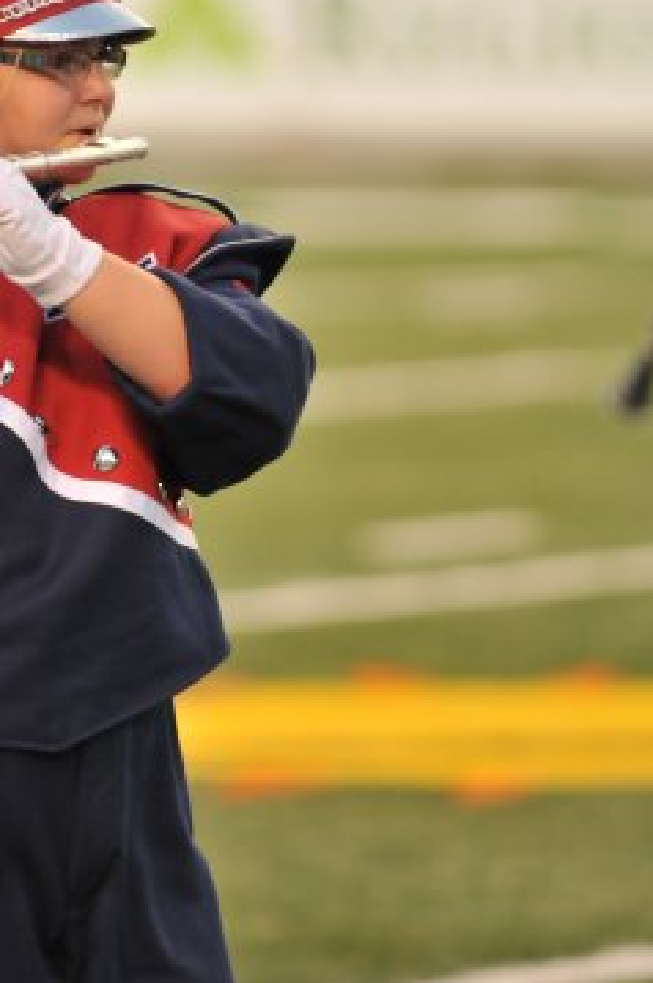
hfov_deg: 2.7
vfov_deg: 4.1
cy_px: 417
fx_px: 13711
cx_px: 152
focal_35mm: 503
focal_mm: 200
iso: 800
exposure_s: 1/400
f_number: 2.8
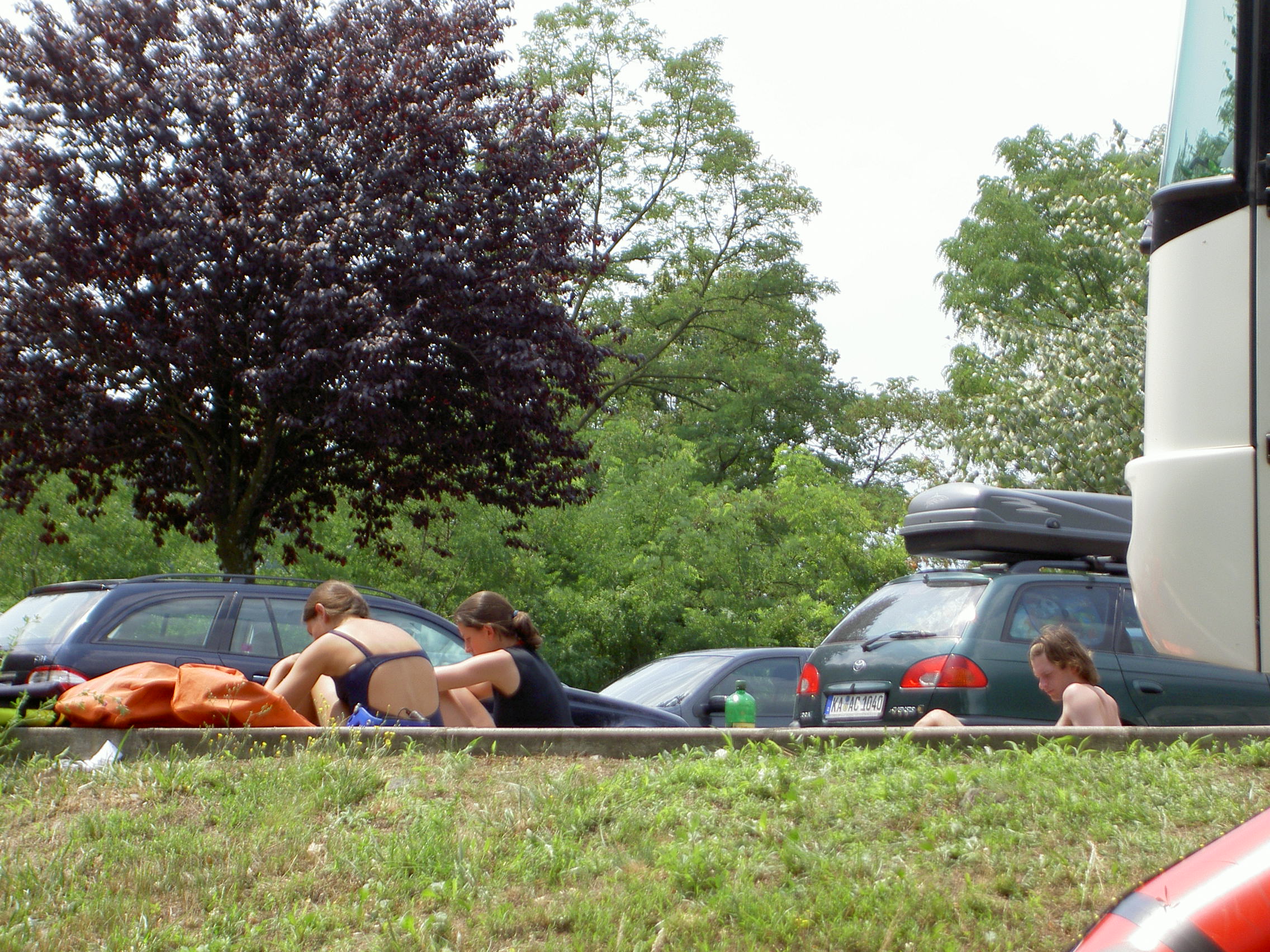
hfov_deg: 16.8
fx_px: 4293
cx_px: 635
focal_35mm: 117
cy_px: 476
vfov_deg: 12.7
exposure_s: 1/250
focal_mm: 24
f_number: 4.9
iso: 100
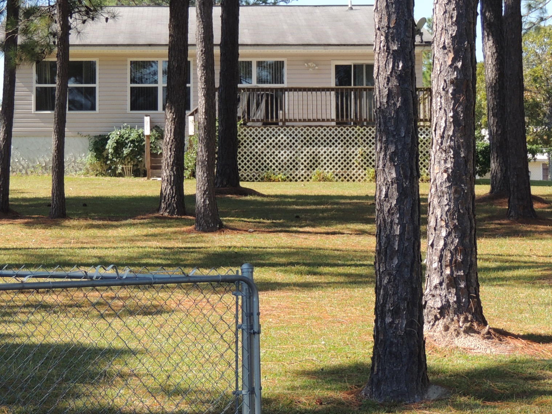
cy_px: 147
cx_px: 266
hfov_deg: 14.3
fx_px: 2200
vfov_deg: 10.7
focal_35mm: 138
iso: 100
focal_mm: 12.4
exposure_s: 1/320
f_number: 3.9
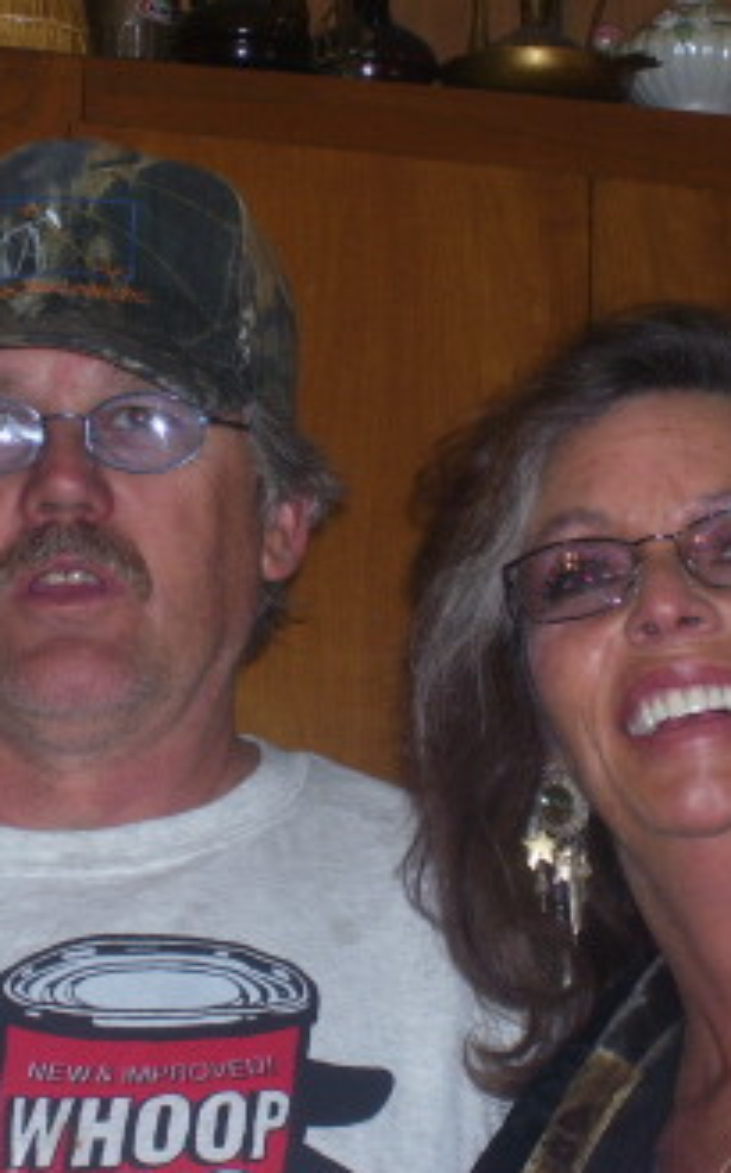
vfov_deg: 14.1
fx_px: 4728
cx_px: 431
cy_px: 590
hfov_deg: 8.8
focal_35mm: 148
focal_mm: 16.8
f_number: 4.6
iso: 125
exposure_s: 1/90
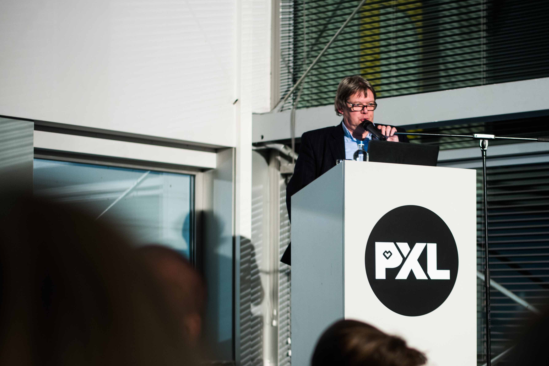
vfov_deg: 16.1
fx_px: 1281
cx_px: 422
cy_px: 298
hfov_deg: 23.9
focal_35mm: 84
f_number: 1.8
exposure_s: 1/80
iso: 400
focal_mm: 50
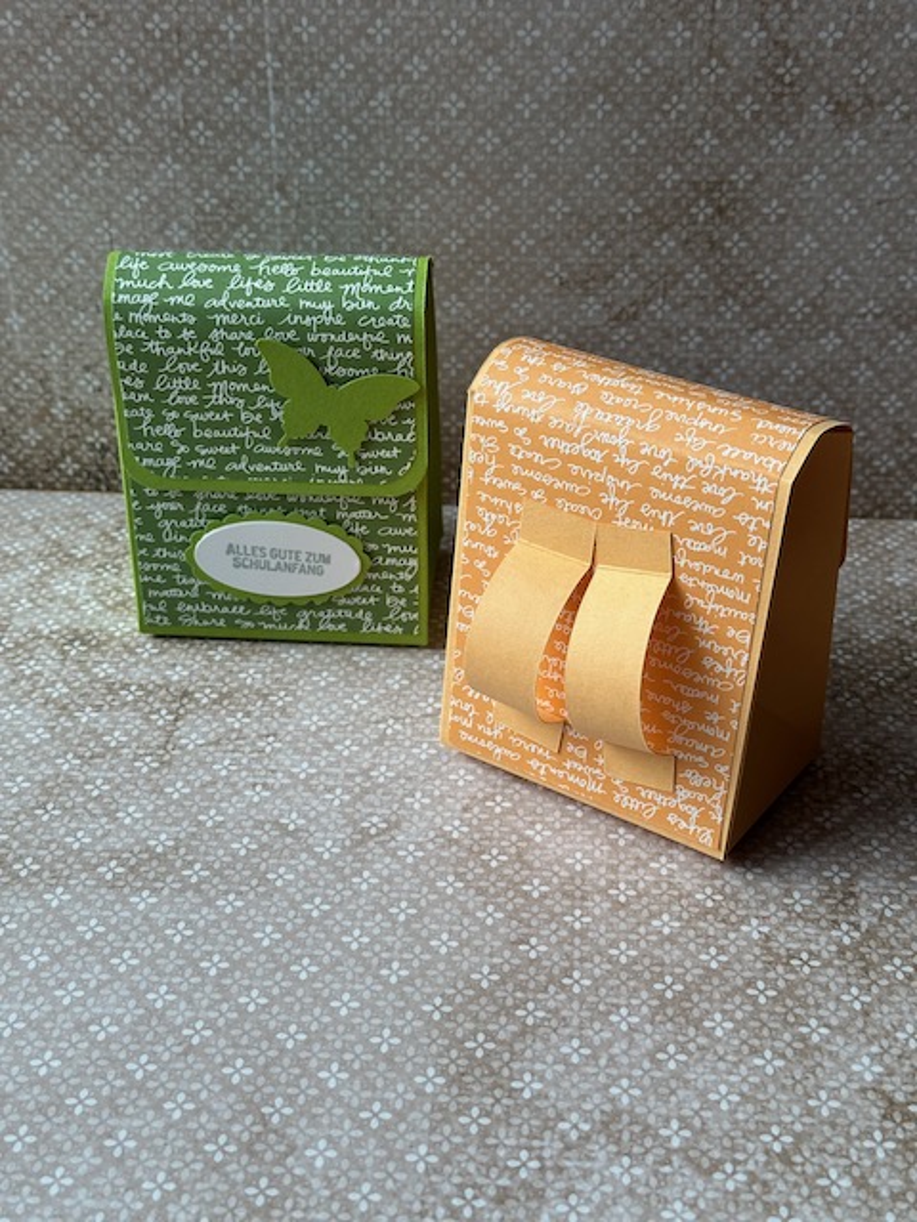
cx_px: 458
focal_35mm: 48
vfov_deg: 39.7
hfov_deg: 30.3
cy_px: 611
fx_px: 1695
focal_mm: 6.86
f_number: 1.78
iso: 50
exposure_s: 1/131
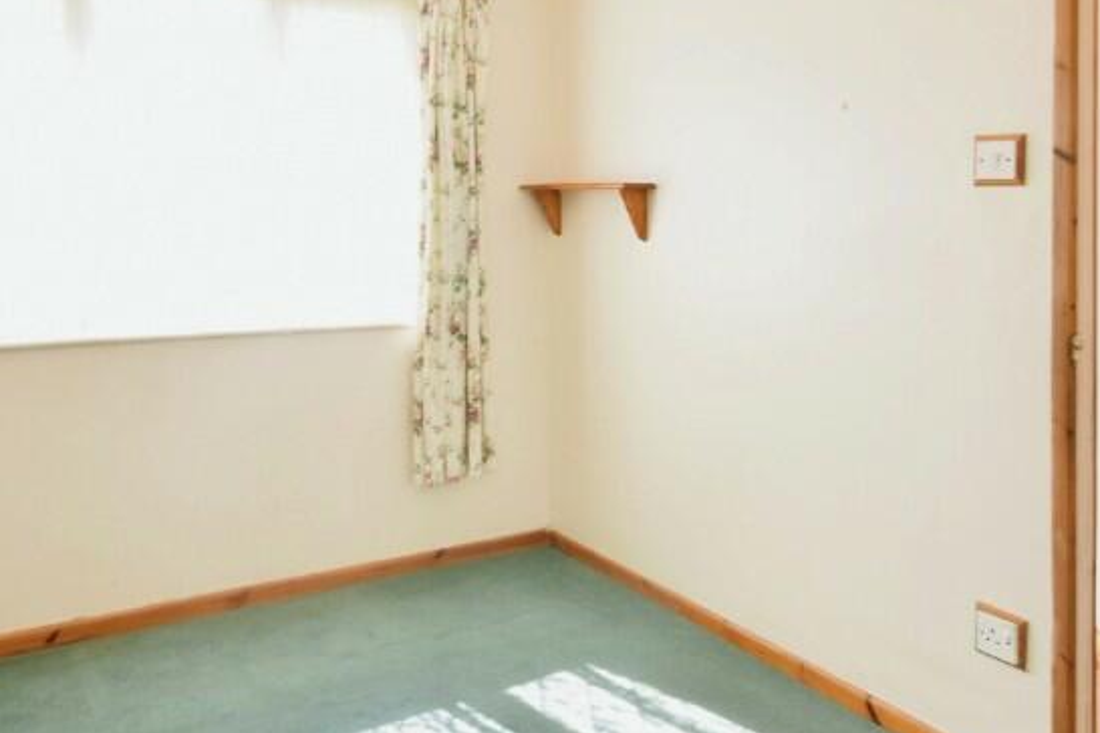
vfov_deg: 41.9
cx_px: 449
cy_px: 249
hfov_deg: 60.0
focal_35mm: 31
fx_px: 945
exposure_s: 1/25
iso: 400
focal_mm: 11
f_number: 9
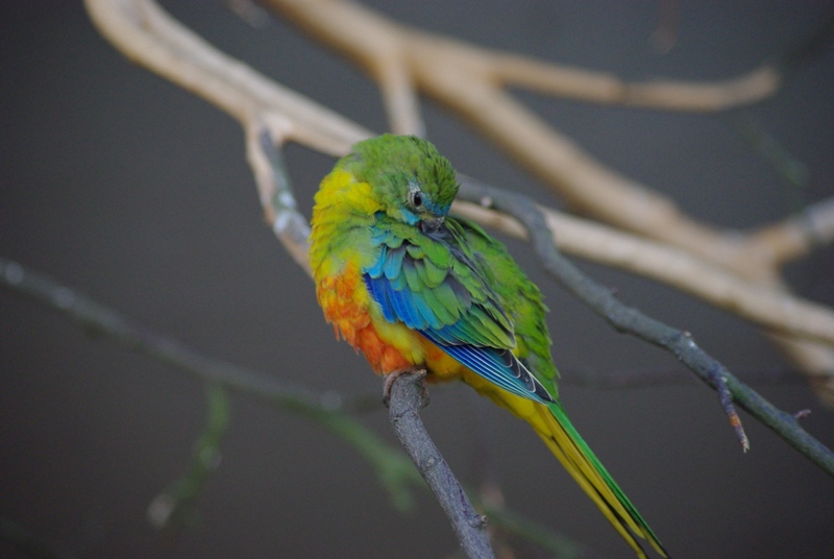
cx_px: 417
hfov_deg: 11.4
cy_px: 280
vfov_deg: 7.7
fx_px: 4176
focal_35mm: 180
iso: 800
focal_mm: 120
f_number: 4.5
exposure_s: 1/250
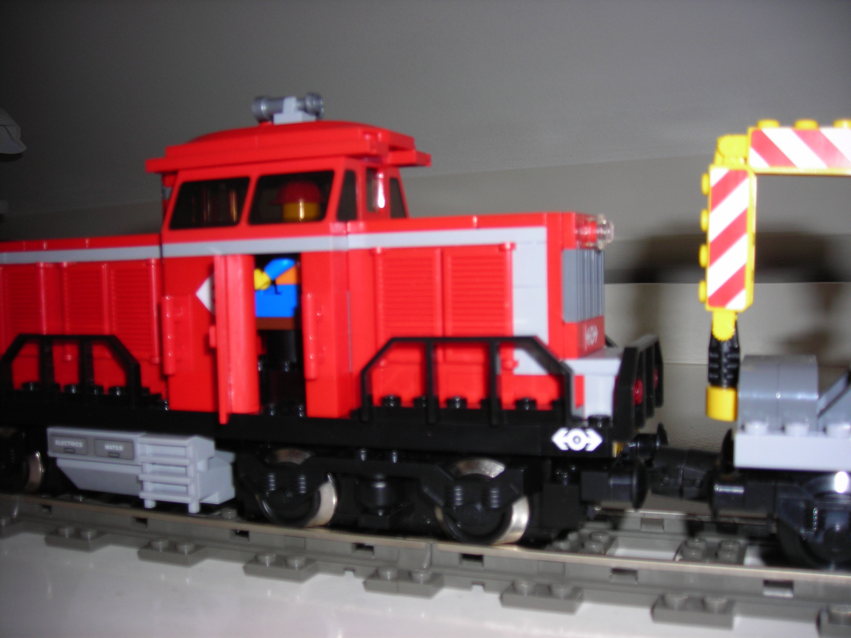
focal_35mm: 38
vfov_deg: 37.7
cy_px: 319
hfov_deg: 49.0
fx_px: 934
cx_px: 426
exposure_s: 1/60.1
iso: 50
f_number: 3.2
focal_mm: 6.3
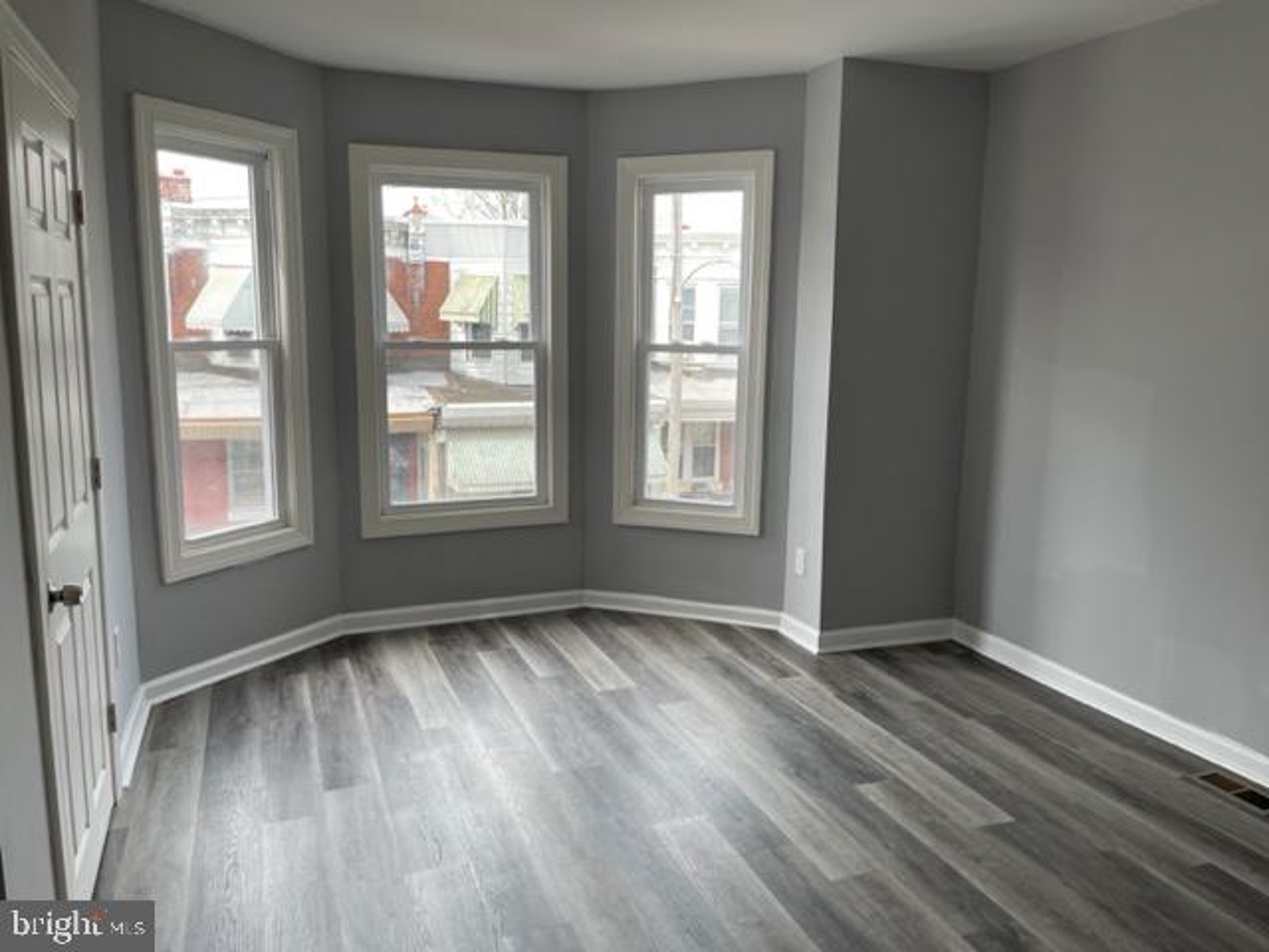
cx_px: 634
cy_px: 476
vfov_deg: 53.1
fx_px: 953
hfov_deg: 67.3
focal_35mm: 26
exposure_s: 1/221
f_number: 1.6
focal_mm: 5.1
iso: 32
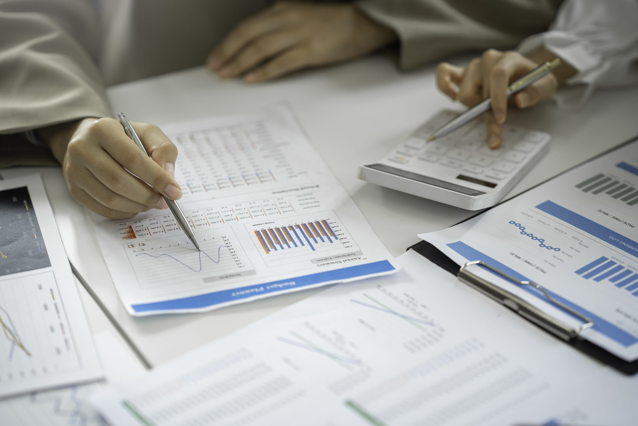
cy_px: 213
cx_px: 319
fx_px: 1506
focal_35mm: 85
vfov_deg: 16.1
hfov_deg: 23.9
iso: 200
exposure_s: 1/320
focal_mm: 85
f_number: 2
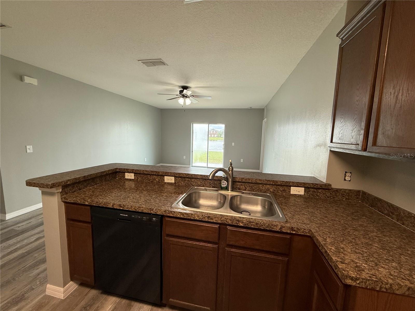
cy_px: 156
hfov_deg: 102.1
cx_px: 208
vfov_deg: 85.7
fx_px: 168
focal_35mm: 14
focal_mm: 2.22
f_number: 2.2
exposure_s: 1/120
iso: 160
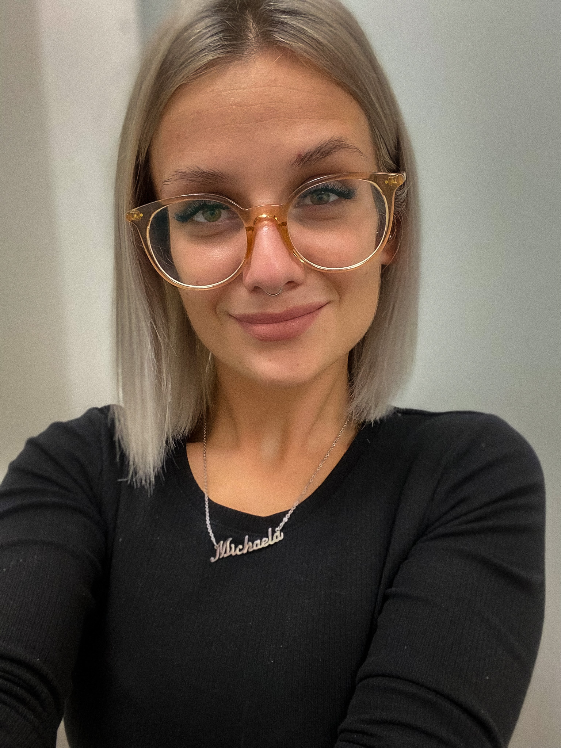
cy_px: 374
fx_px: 648
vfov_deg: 60.0
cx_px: 280
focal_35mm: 30
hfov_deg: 46.8
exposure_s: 1/50
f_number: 2.2
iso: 200
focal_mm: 2.71
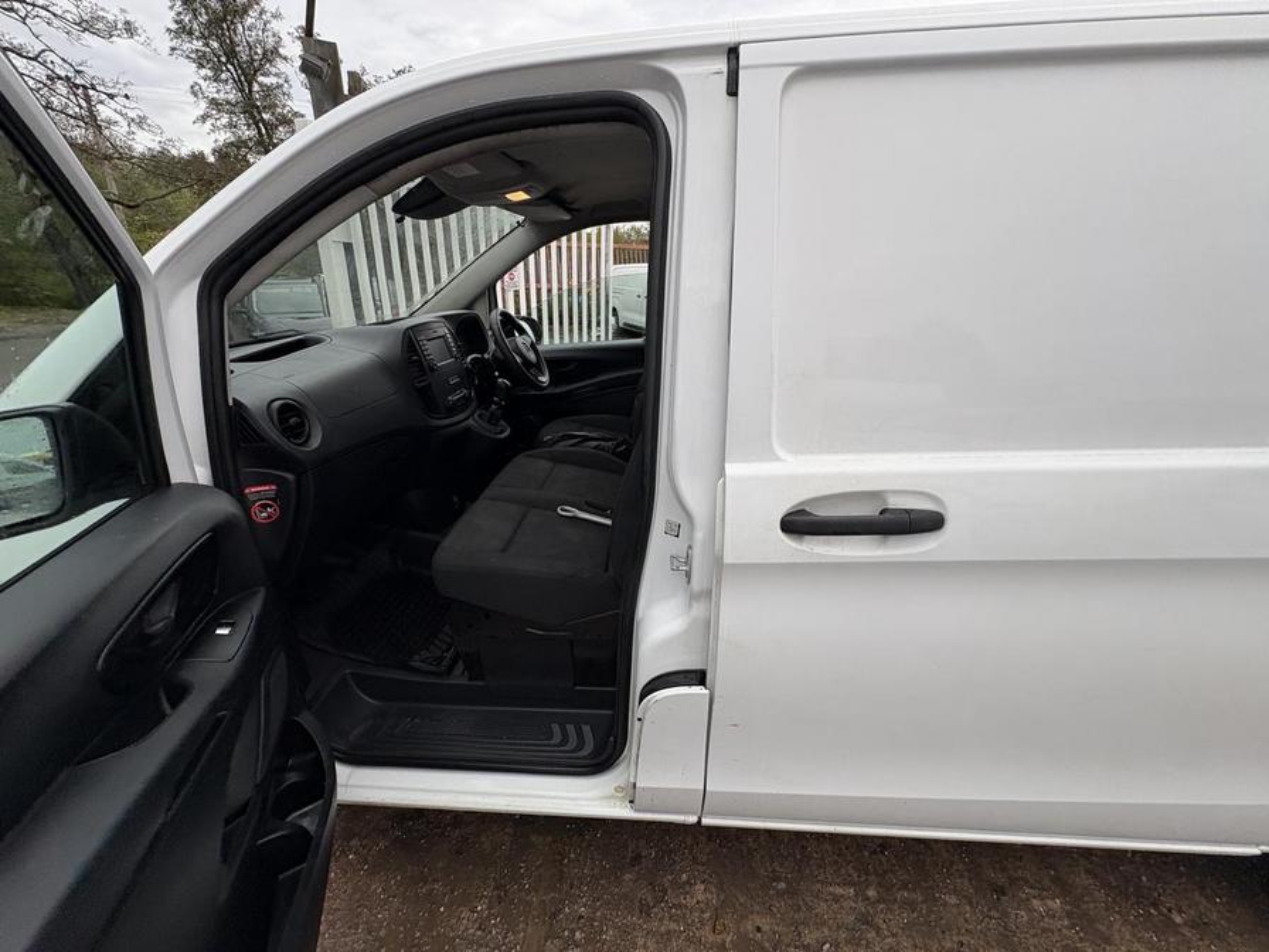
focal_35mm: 14
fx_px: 513
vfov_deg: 85.7
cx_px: 634
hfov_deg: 102.1
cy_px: 476
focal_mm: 2.22
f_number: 2.2
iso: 40
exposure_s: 1/99
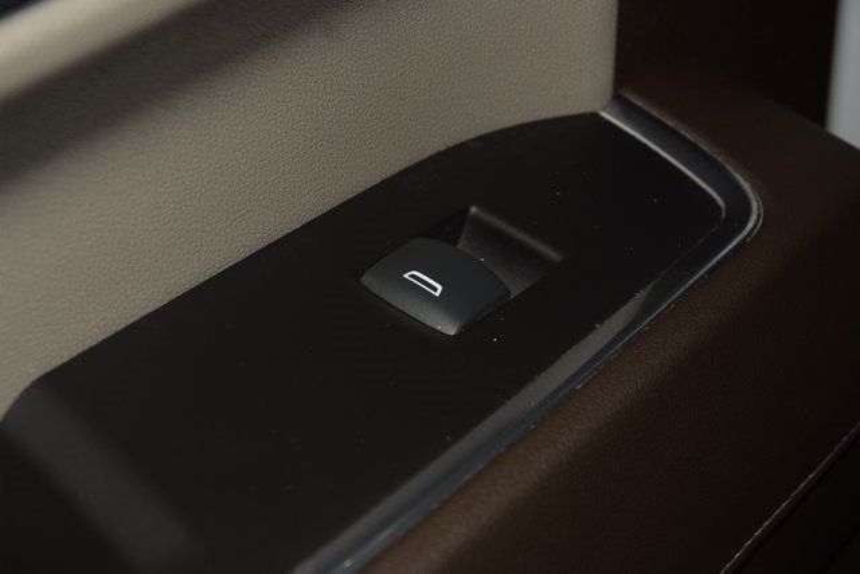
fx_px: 2509
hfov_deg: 19.5
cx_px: 430
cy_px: 287
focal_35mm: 105
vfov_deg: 13.0
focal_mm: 70
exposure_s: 1/125
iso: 100
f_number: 8
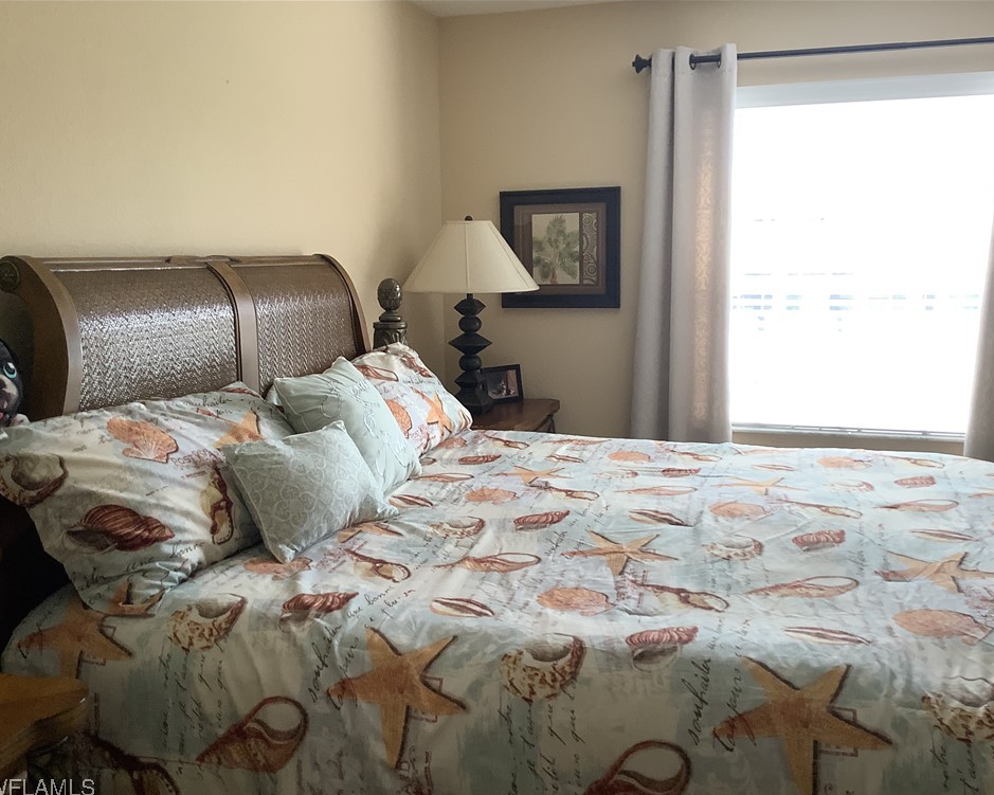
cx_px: 508
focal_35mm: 33
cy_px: 405
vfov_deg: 44.5
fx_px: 971
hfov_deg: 54.2
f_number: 2.4
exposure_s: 1/50
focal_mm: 3.3
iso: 50
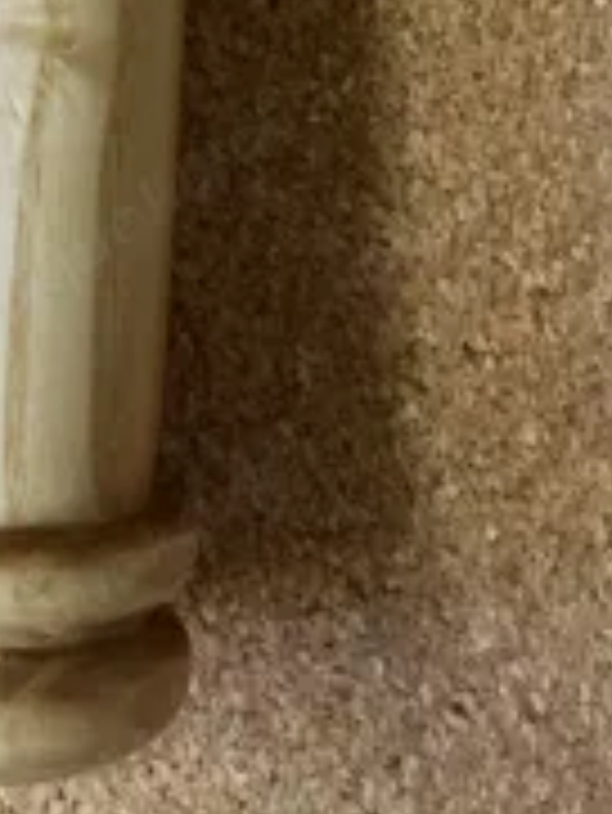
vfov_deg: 27.6
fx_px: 1507
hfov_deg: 22.2
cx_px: 18
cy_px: -81
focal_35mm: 64
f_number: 2.2
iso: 250
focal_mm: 4.15
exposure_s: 1/25
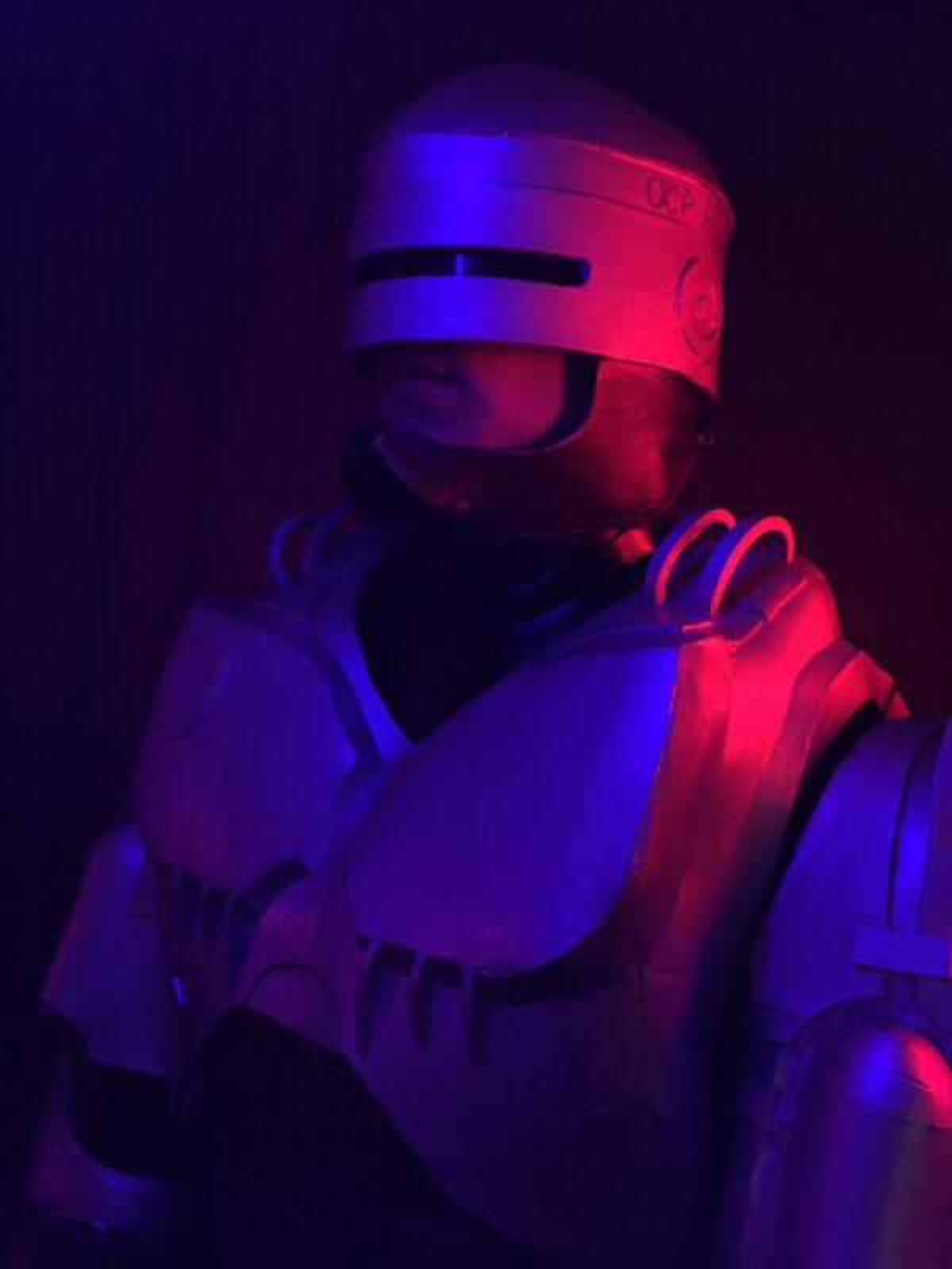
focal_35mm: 29
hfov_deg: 48.2
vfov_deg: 61.7
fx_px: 1063
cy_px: 634
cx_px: 476
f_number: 2.2
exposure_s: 1/15
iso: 250
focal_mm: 4.15
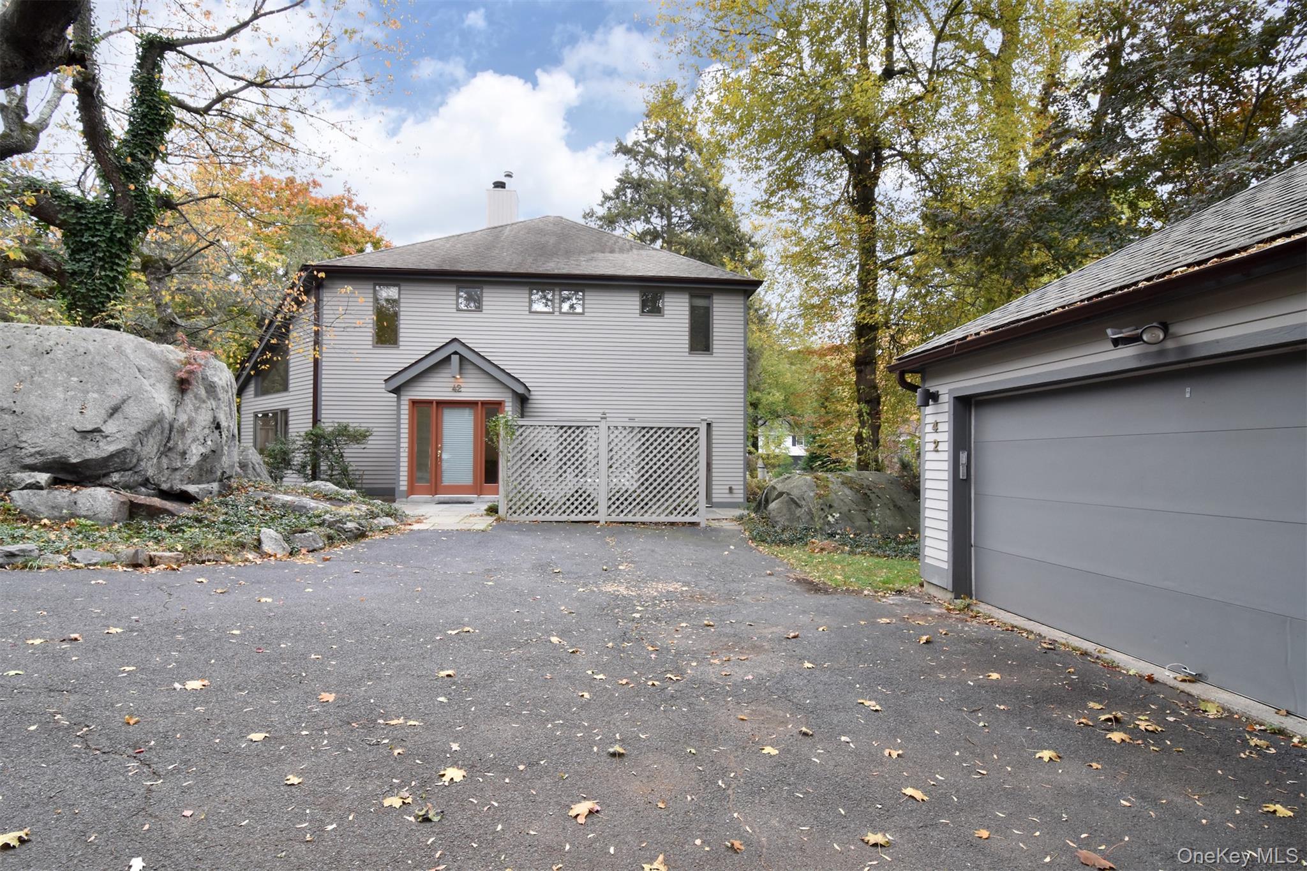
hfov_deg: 95.0
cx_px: 654
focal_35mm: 16
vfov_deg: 72.0
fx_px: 599
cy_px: 436
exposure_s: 1/80
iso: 640
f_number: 11
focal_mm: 11
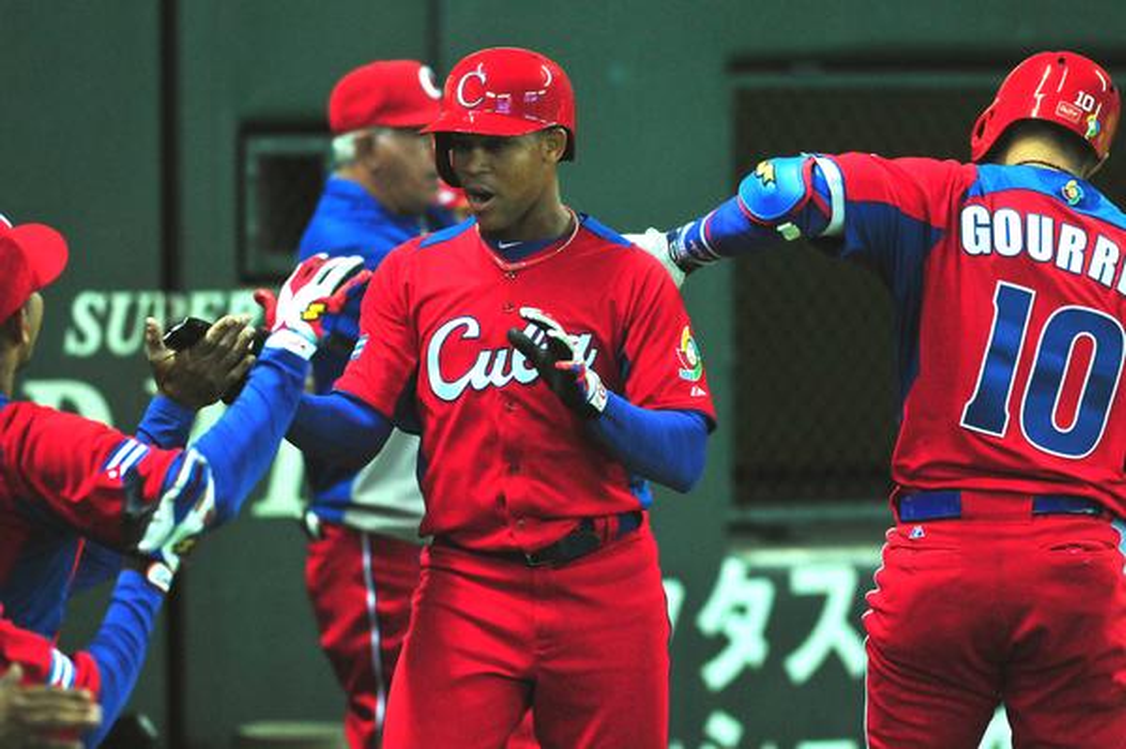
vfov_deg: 3.0
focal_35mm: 450
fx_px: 14063
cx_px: 563
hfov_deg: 4.6
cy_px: 374
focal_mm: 300
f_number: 2.8
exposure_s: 1/400
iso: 2000
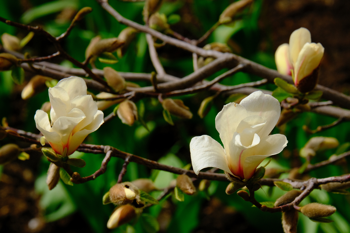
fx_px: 2168
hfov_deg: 9.2
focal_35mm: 223
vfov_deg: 6.2
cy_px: 116
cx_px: 175
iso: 320
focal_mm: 148.5
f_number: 16
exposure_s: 1/120
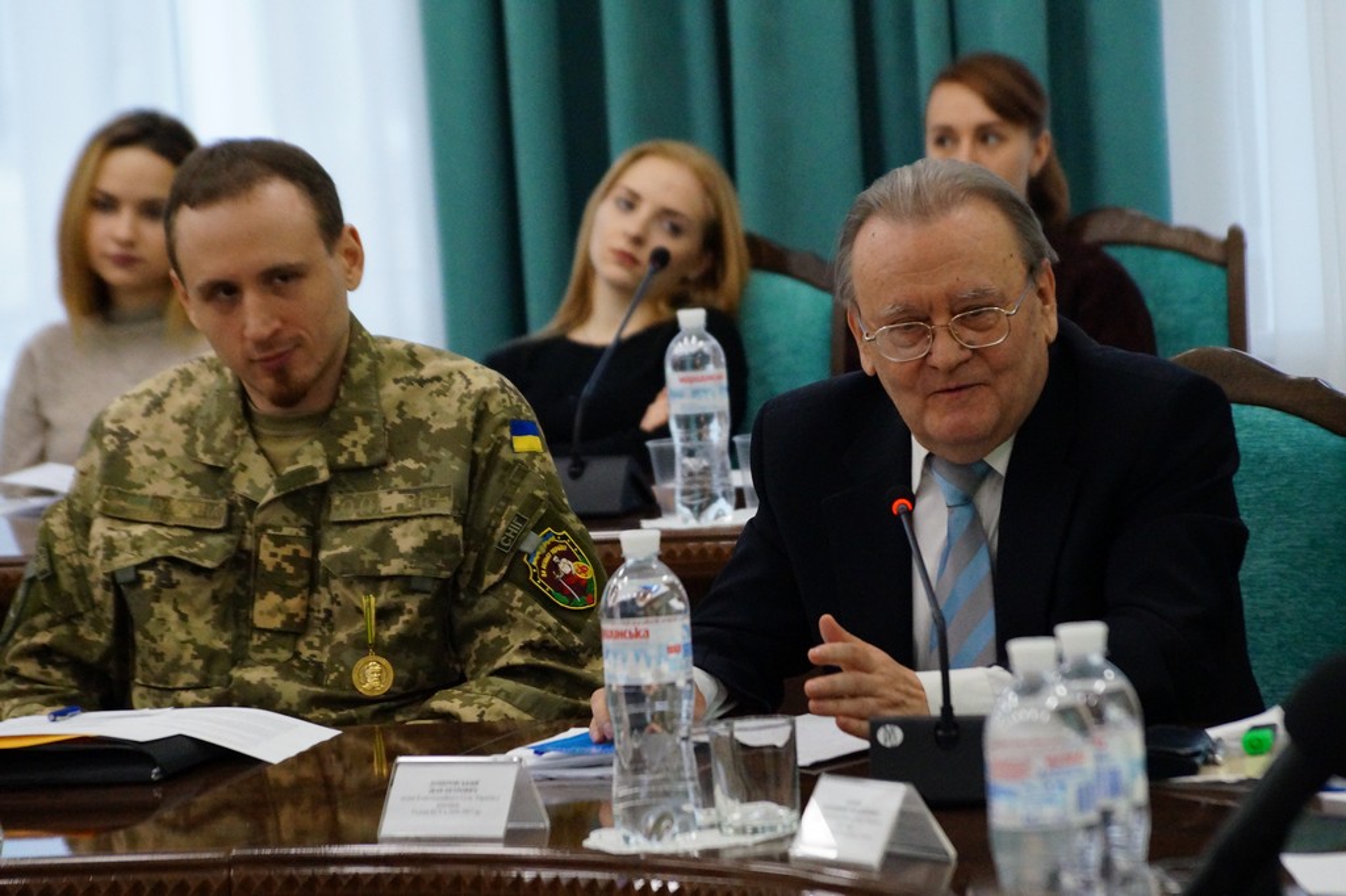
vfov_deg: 6.8
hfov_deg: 10.2
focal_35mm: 202
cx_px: 673
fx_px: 7568
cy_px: 448
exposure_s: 1/125
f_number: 5.6
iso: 3200
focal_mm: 135
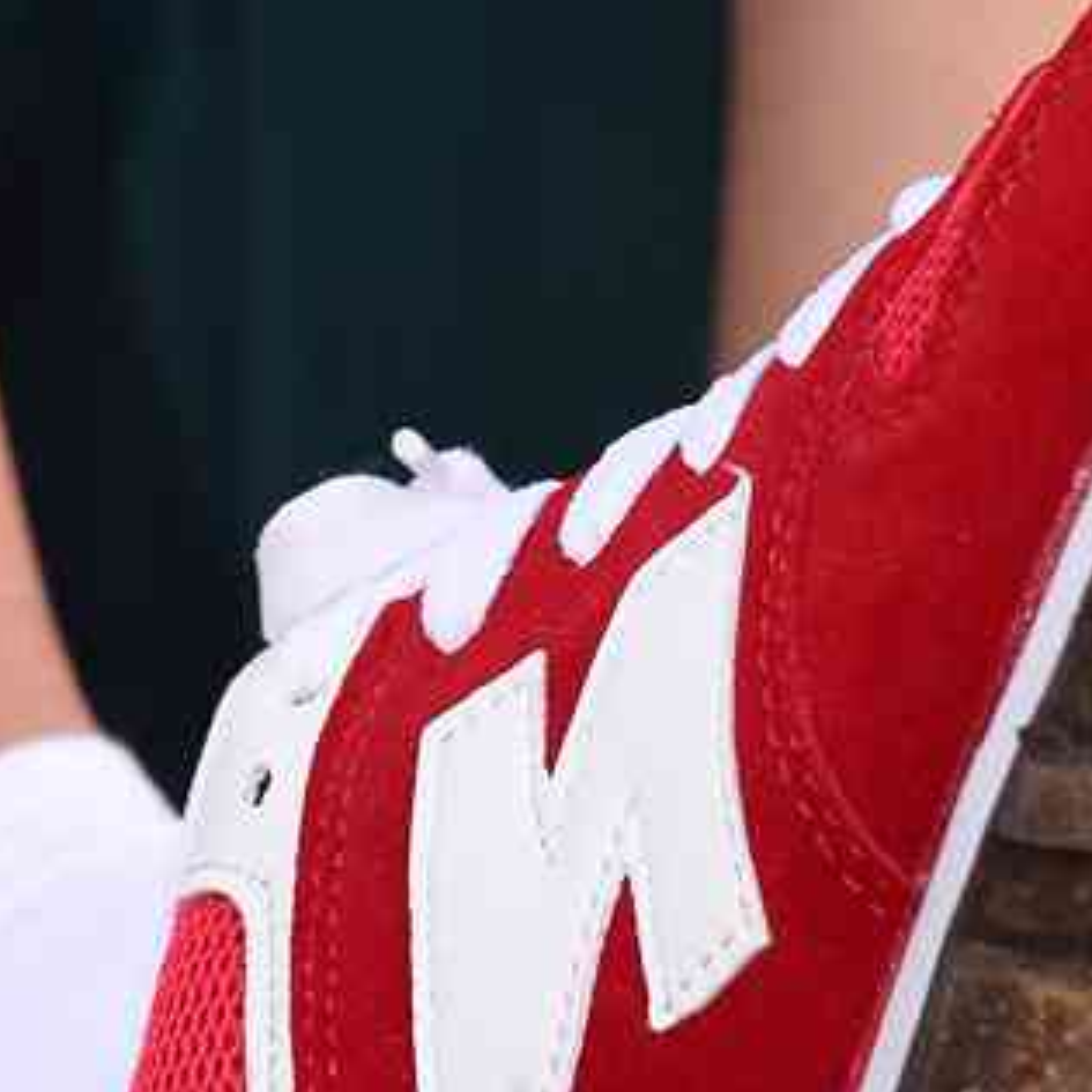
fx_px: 6067
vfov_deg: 10.1
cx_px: 14
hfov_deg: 10.2
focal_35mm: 170
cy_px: -218
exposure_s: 1/100
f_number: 5.6
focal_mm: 35
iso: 100
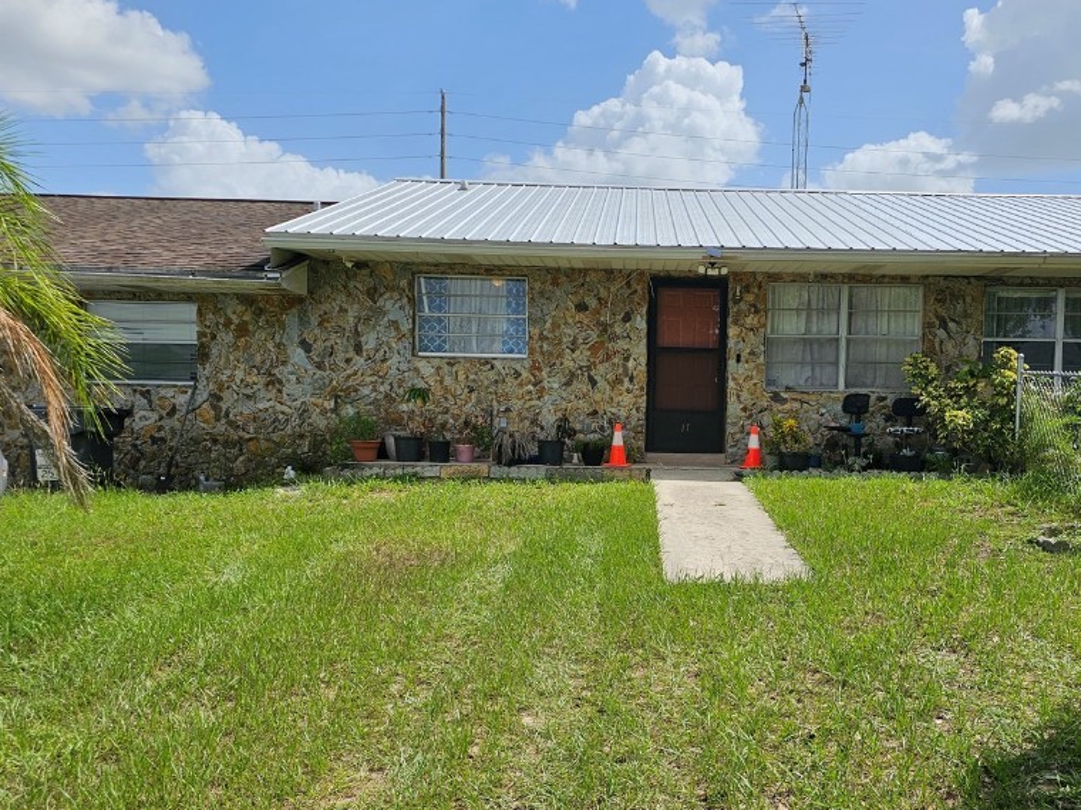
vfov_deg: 45.3
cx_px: 656
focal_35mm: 31
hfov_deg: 57.8
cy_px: 473
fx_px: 968
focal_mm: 6.3
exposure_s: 1/1215
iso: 10
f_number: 1.7
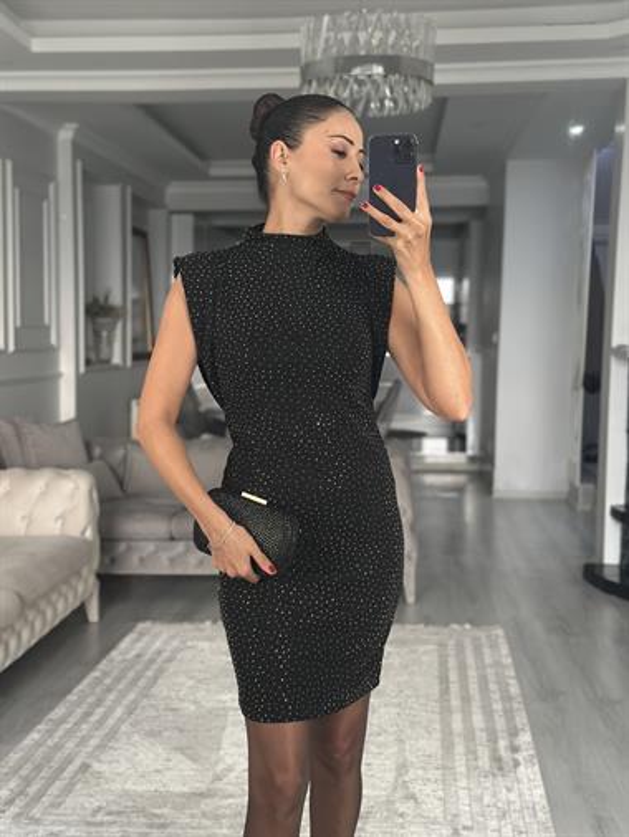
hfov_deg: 30.3
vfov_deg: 39.6
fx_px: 1162
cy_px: 418
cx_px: 314
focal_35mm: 48
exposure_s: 1/60
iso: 320
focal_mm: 6.86
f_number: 1.78
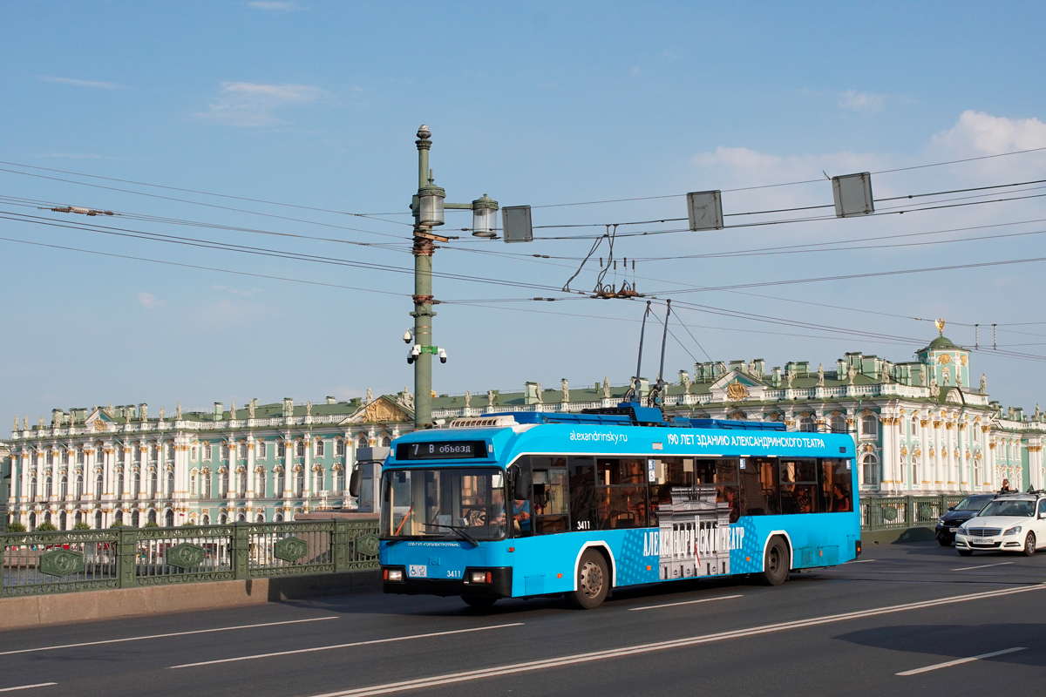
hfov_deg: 40.0
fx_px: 1438
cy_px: 348
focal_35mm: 50
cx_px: 523
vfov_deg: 27.3
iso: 400
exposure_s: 1/640
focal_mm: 33
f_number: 9
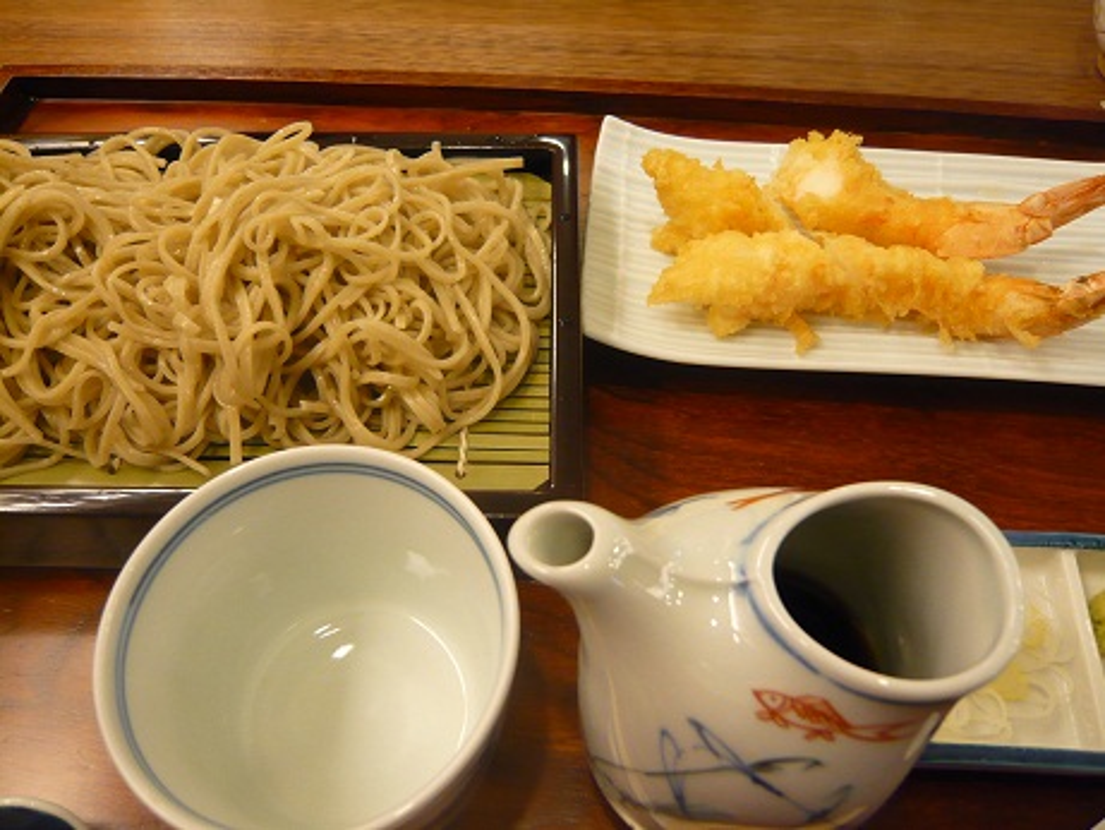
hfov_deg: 63.4
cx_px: 552
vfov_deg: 49.8
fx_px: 894
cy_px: 415
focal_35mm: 28
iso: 200
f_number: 2.8
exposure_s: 1/15
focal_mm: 4.6
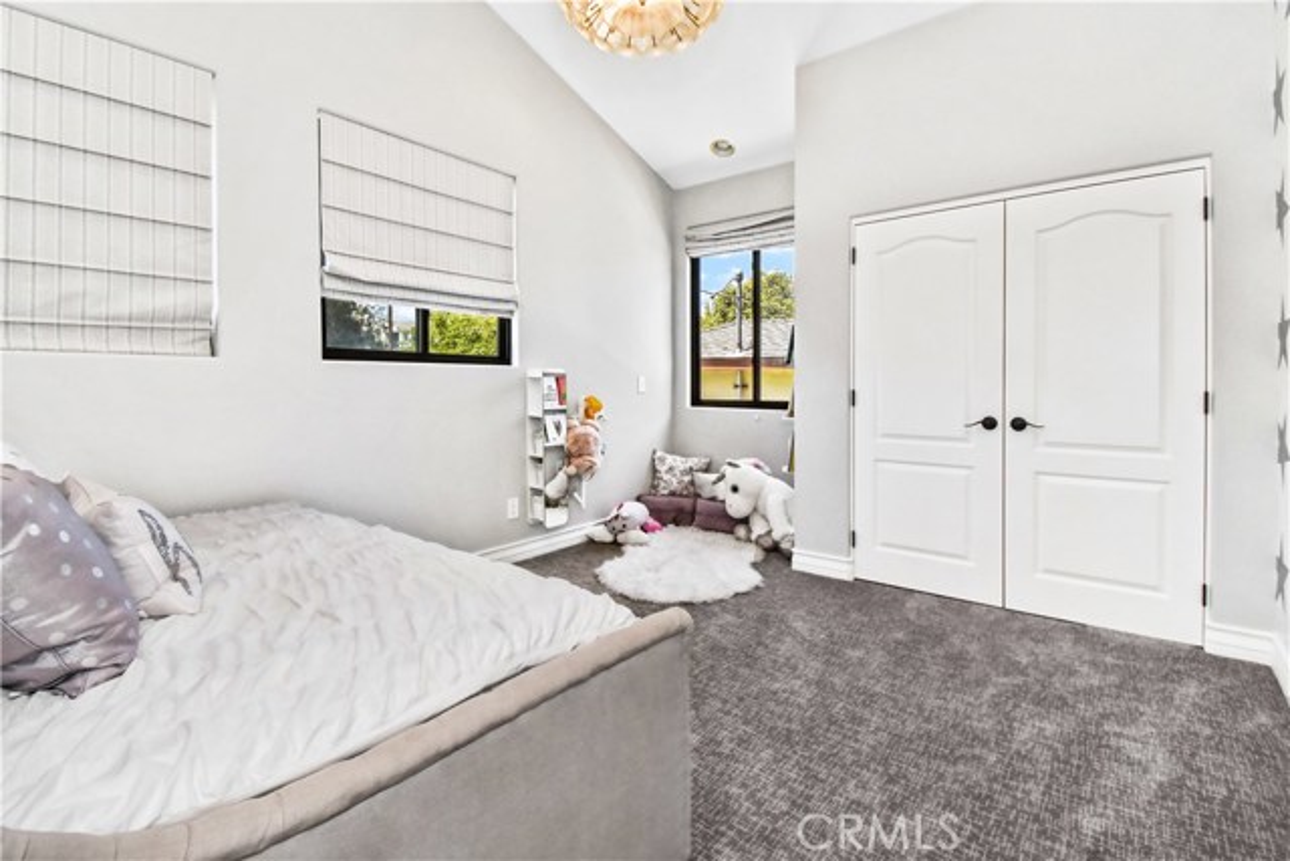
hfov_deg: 100.4
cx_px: 645
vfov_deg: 77.4
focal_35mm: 15
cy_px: 430
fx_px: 538
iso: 800
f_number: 8
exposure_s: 1/250
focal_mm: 10
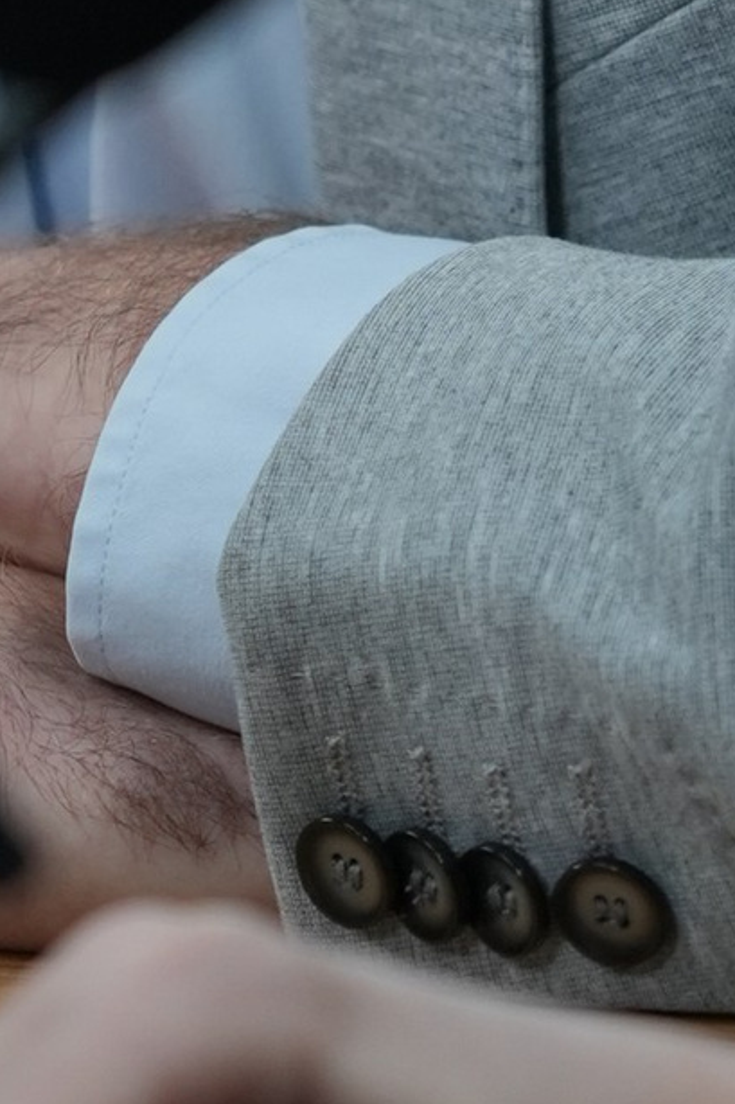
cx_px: -376
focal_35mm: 657
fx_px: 20130
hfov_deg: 2.1
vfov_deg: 3.1
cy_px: -804
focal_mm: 105
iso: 500
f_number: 2.8
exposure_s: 1/125
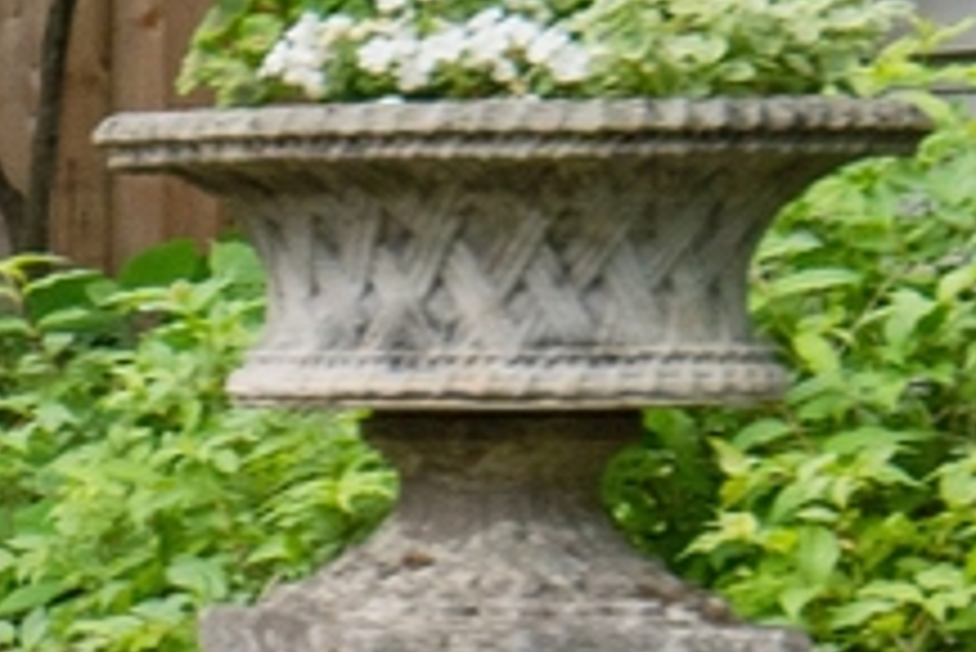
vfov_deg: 5.9
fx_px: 6368
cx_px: -2046
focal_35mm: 235
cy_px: 310
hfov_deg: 7.6
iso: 200
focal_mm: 21
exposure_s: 1/80
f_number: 9
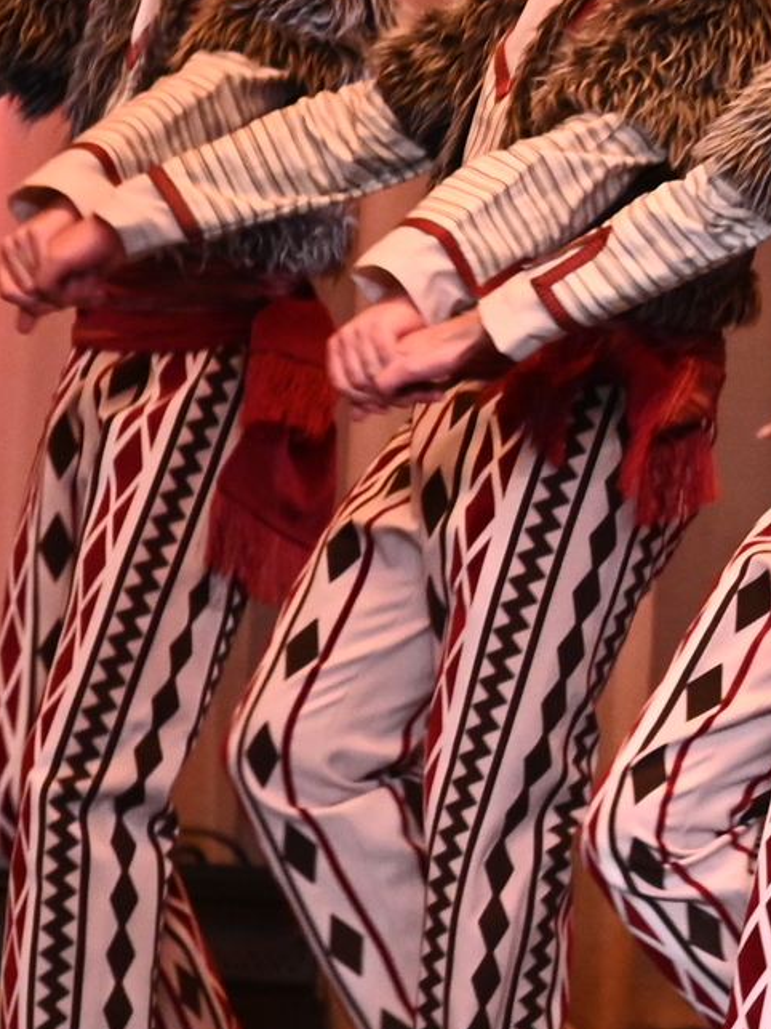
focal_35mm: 881
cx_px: 1979
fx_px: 26172
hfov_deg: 1.7
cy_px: 256
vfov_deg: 2.3
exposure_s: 1/500
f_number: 3.2
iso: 2500
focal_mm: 195
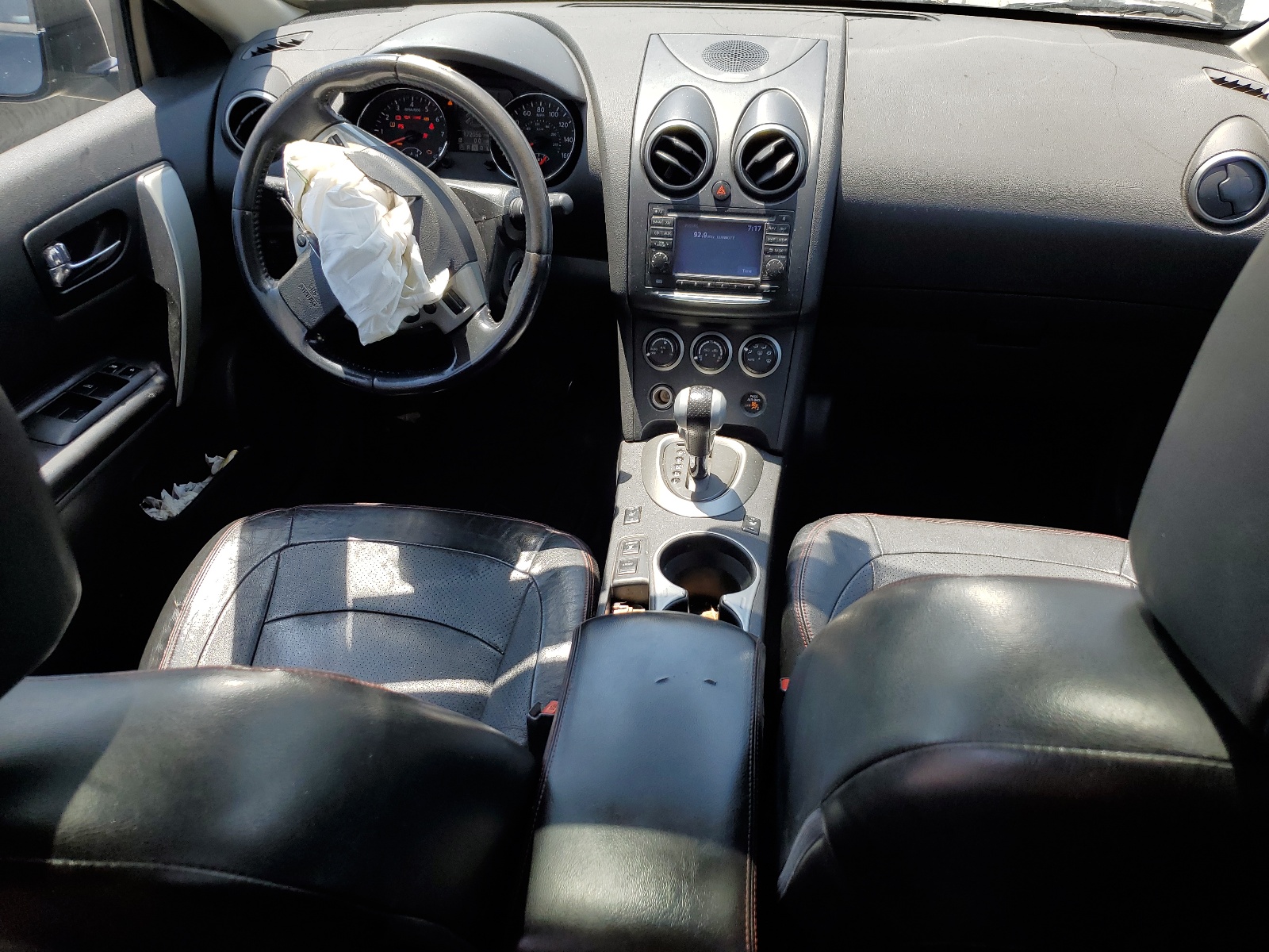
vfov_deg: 53.1
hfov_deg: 67.3
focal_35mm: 26
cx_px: 634
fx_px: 953
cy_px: 476
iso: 50
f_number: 1.5
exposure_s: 1/714
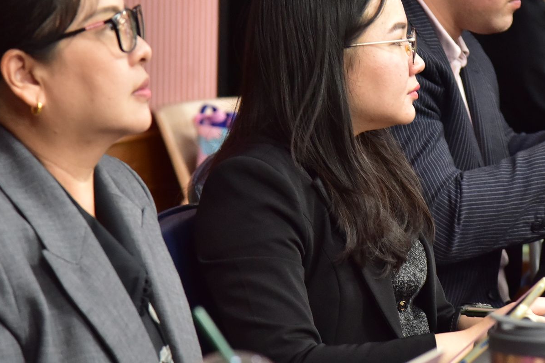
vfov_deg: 5.5
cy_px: 123
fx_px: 3800
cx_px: 420
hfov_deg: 8.2
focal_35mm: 251
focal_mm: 120
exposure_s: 1/100
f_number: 5
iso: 2500
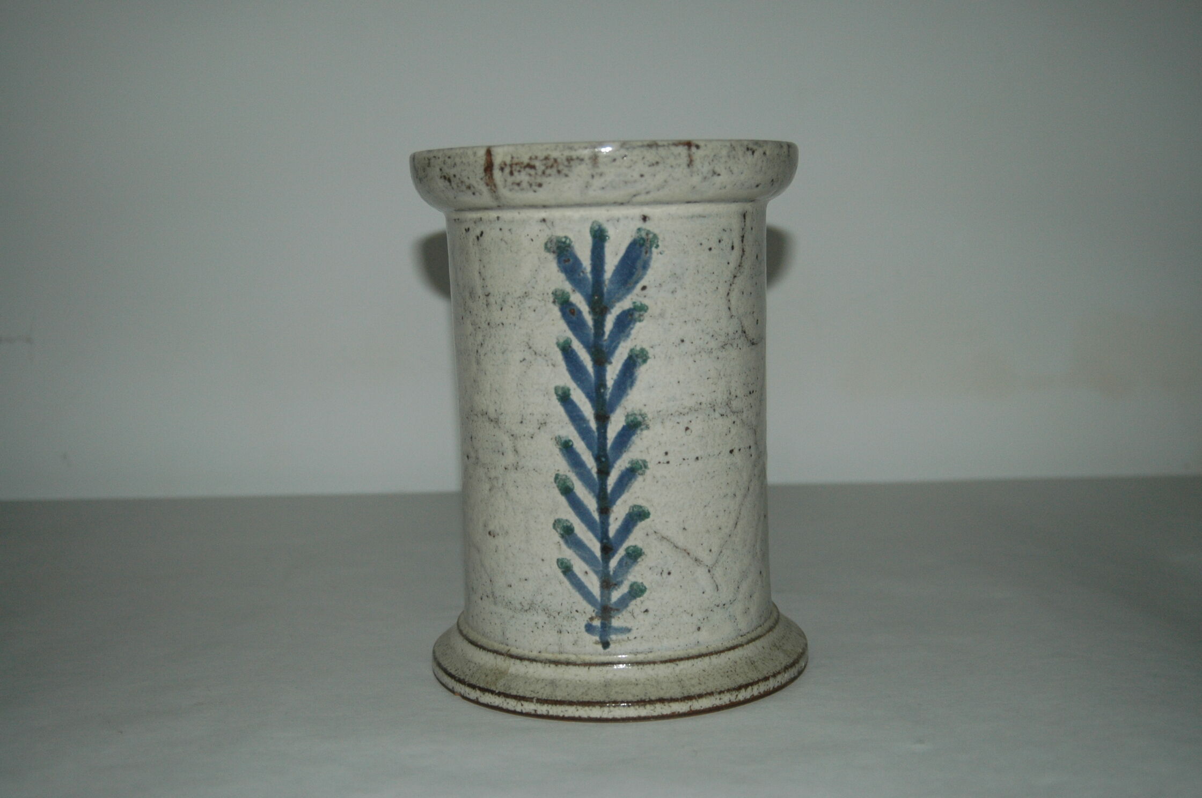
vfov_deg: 28.9
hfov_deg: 42.4
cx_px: 601
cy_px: 399
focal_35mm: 46
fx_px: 1551
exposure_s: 1/60
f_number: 3.5
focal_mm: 31
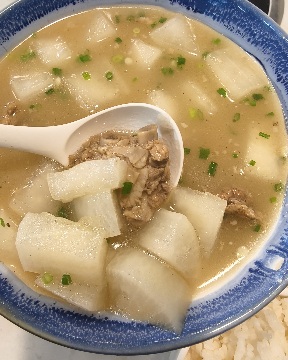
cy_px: 174
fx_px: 288
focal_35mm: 27
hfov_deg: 53.2
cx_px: 143
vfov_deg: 64.1
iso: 925
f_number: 2
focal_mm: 2.32
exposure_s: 1/33.3
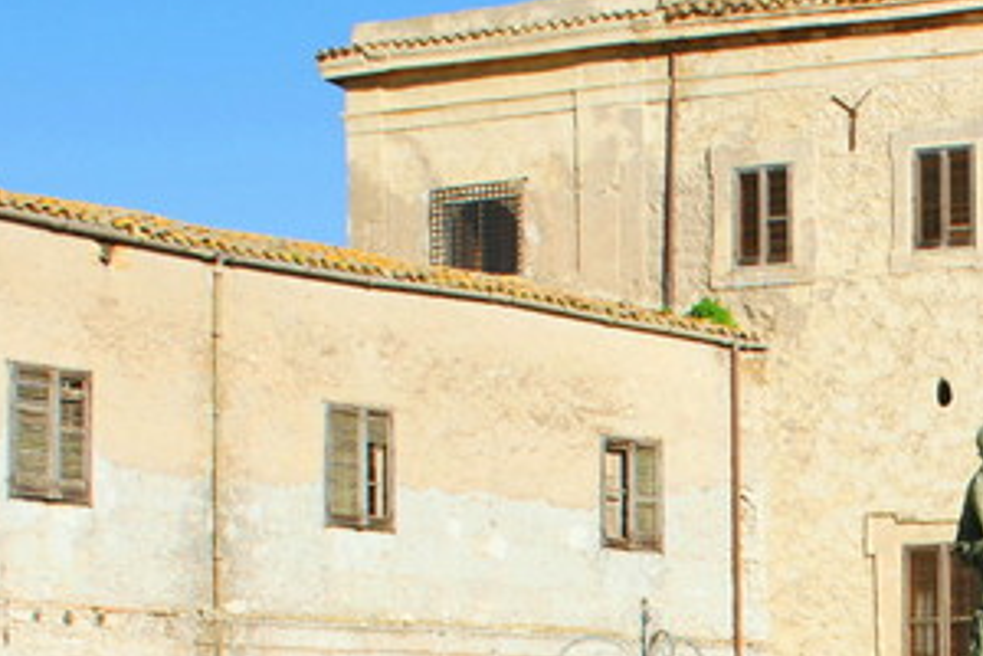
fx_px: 3058
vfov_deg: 12.0
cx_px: 1163
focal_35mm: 112
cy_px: 779
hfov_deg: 17.5
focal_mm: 28
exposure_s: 1/250
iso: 200
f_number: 10
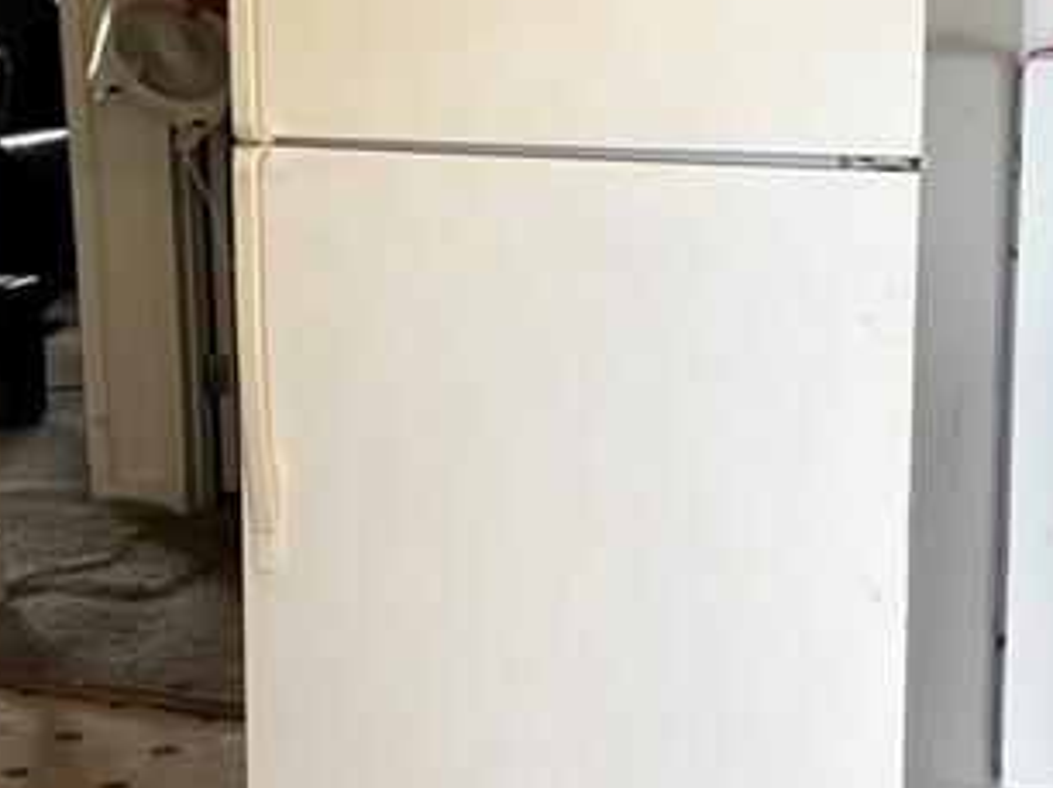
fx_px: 2644
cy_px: 380
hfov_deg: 22.5
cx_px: 661
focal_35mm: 87
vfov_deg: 16.9
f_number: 1.6
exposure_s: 1/121
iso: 64
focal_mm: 5.96
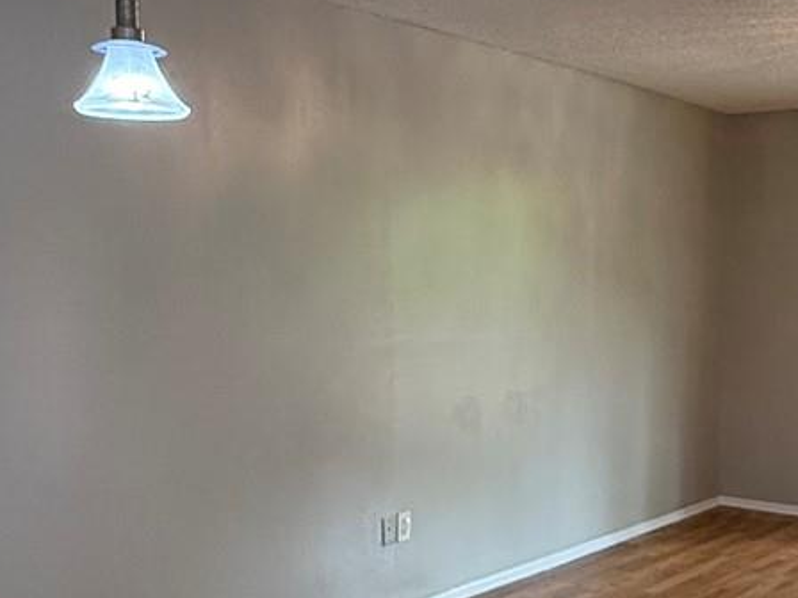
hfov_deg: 37.3
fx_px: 1153
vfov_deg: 28.7
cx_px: 598
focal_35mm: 50
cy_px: 441
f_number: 2.2
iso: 320
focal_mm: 2.22
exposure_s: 1/120
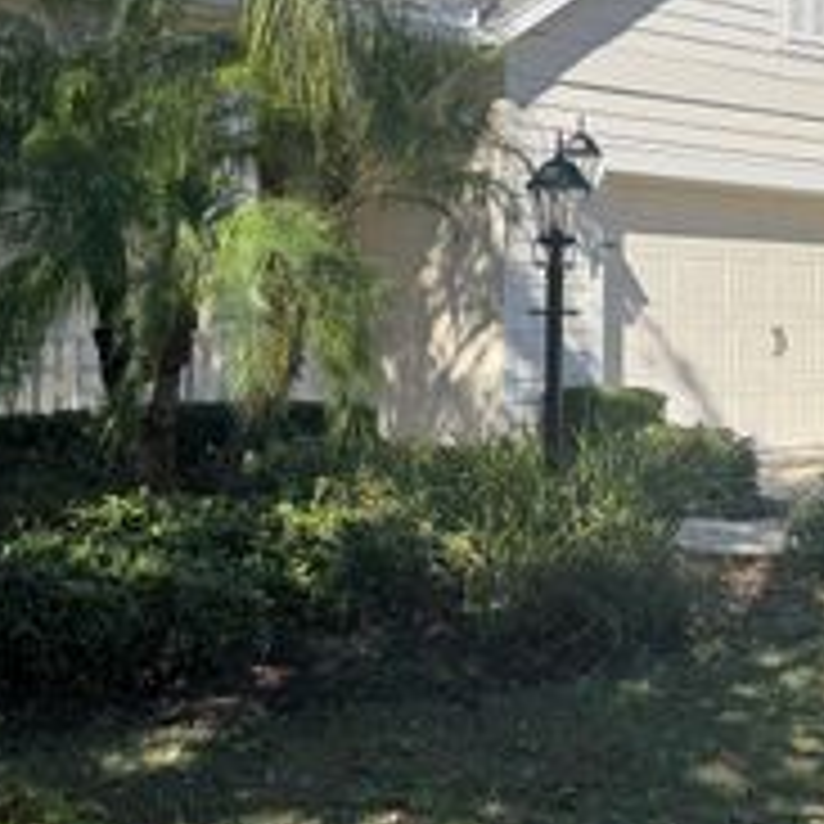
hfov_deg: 29.6
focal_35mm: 58
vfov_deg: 29.4
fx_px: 1562
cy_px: 299
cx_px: 405
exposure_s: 1/3247
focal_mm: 6.76
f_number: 1.78
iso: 80
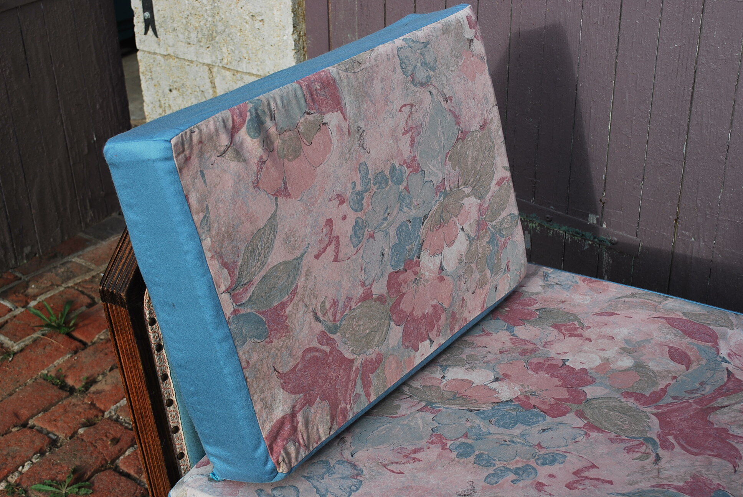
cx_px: 372
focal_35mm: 51
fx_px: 1054
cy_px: 248
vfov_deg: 26.6
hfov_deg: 38.8
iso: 100
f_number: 6.3
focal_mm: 34
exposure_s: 1/160
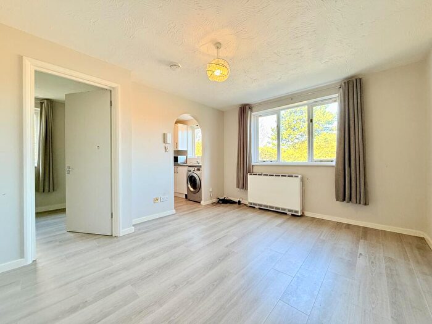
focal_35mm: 14
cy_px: 162
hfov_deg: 102.1
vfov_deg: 85.7
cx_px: 216
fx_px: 175
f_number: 2.2
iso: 100
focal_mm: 2.22
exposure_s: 1/100
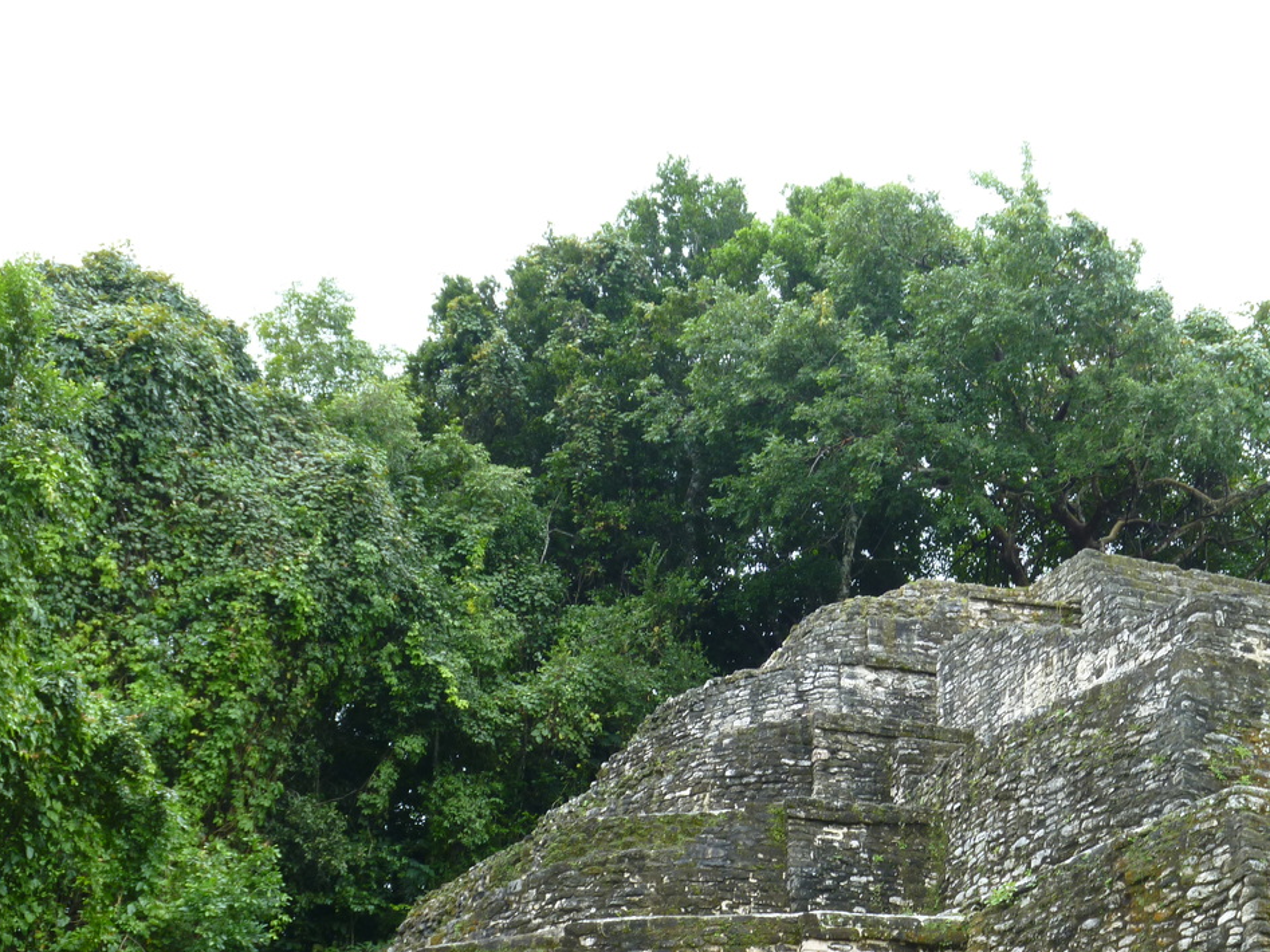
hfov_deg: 26.6
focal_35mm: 73
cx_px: 795
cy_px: 629
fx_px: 2678
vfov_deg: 20.1
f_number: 4.5
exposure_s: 1/50
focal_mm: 9.7
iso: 80
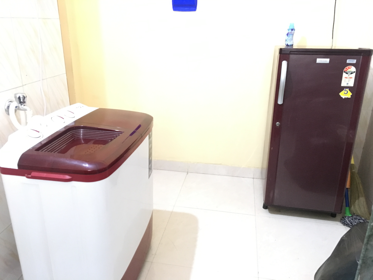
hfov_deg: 61.7
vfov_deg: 48.2
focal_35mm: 29
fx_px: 312
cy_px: 140
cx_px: 186
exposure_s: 1/17
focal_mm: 4.15
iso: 500
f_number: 2.2
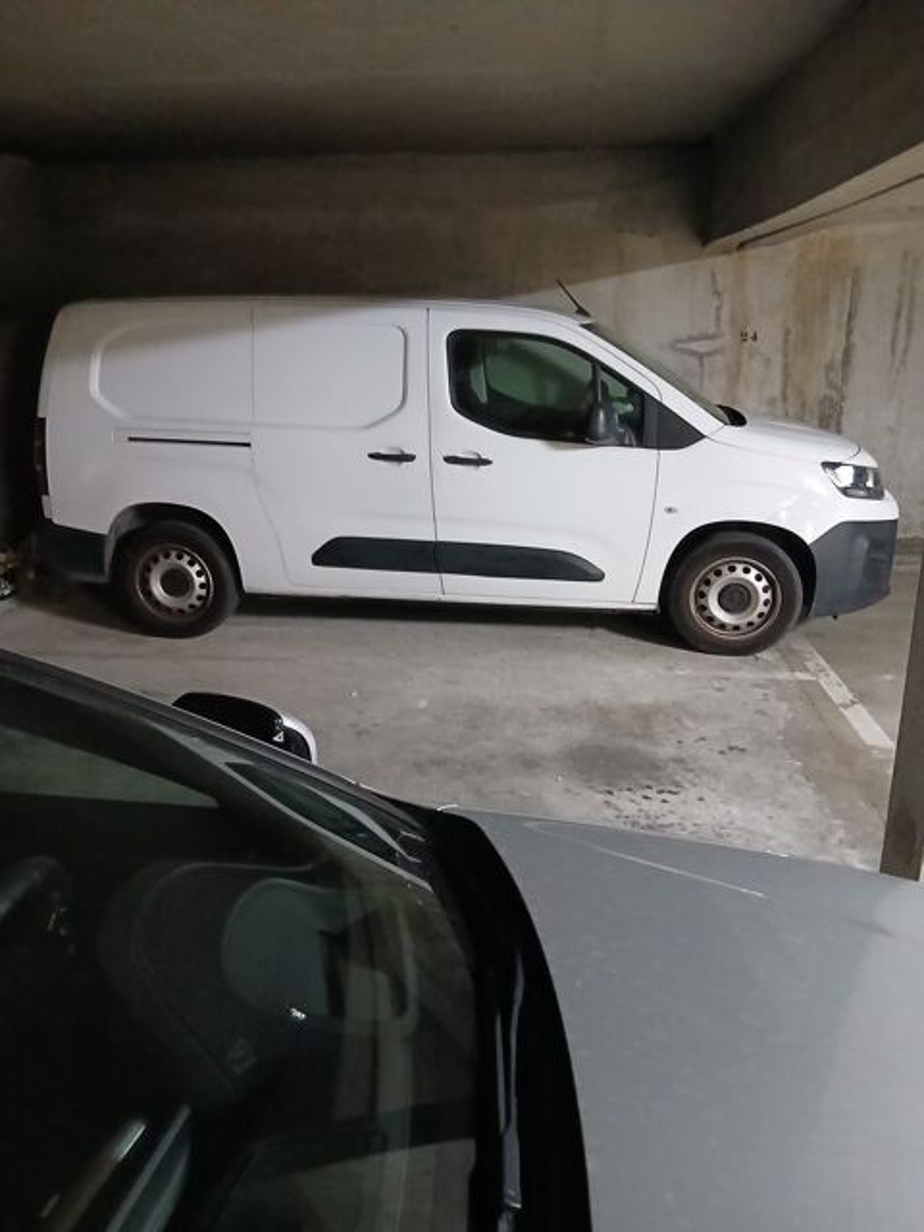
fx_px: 925
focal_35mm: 26
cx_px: 462
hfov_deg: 53.1
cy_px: 616
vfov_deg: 67.3
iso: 1600
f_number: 1.8
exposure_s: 1/16.7
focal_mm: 3.98
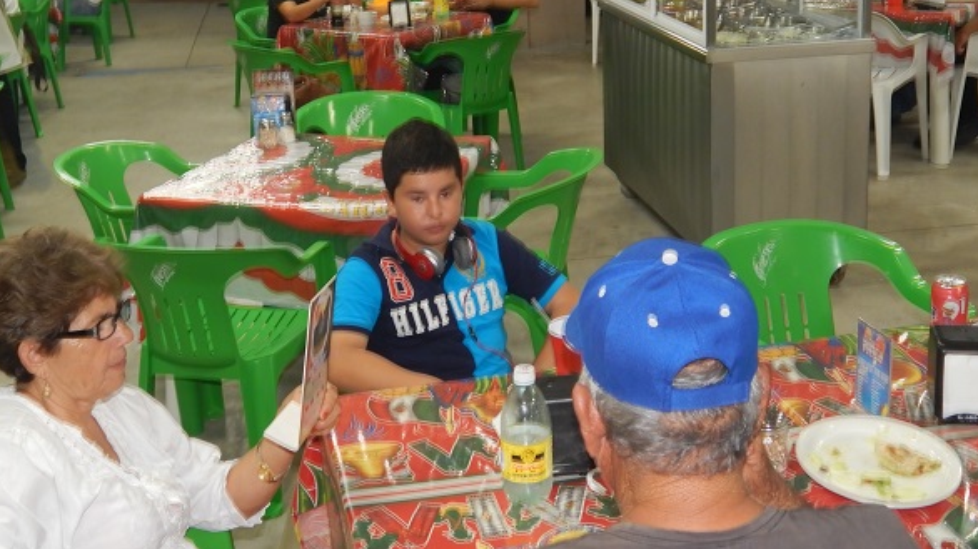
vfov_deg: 24.8
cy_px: 214
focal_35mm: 48
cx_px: 484
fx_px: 1244
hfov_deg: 42.9
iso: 200
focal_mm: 7.7
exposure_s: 1/30
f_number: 3.6
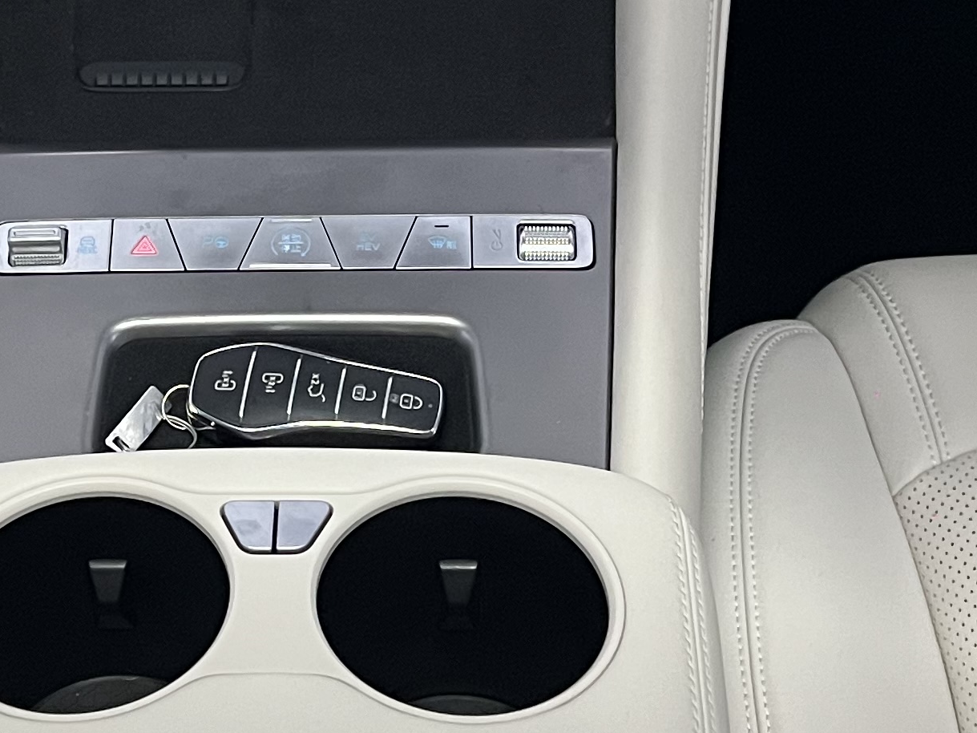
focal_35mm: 86
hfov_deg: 22.6
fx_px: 2427
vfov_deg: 17.1
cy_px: 480
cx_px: 268
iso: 400
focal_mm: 5.7
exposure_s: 1/60
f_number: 1.5
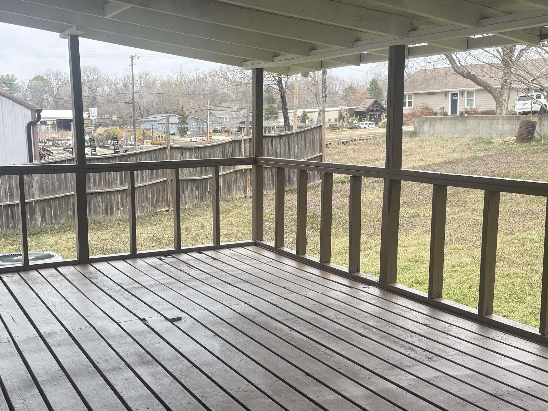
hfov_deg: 44.6
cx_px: 220
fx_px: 665
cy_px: 204
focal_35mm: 42
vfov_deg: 34.4
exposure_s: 1/543
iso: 80
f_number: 1.78
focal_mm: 6.76
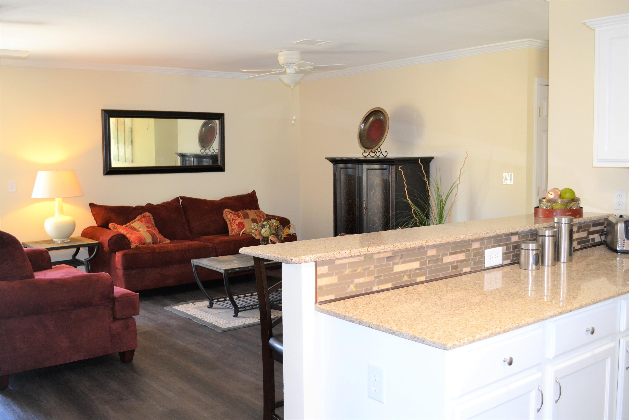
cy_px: 210
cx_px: 314
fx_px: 629
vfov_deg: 36.9
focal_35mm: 36
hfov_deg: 53.1
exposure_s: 1/60
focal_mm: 24
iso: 1250
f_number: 4
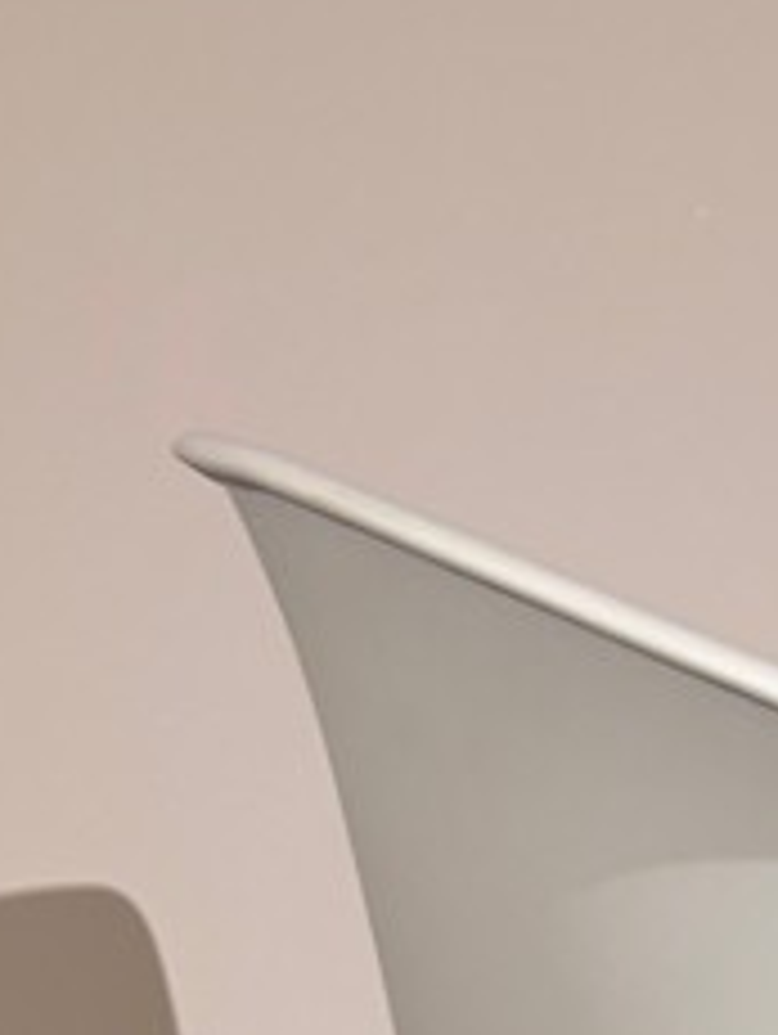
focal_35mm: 113
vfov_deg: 14.3
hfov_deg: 12.3
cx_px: 1295
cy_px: 2124
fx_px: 3380
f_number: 1.6
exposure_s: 1/100
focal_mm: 5.96
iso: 80
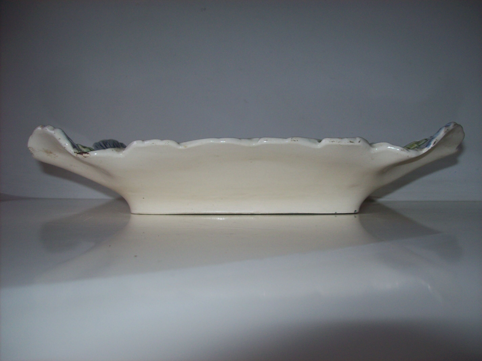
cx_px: 241
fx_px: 501
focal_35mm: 36
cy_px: 180
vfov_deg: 39.6
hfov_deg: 51.4
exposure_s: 1/64
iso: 80
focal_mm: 6
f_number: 2.7
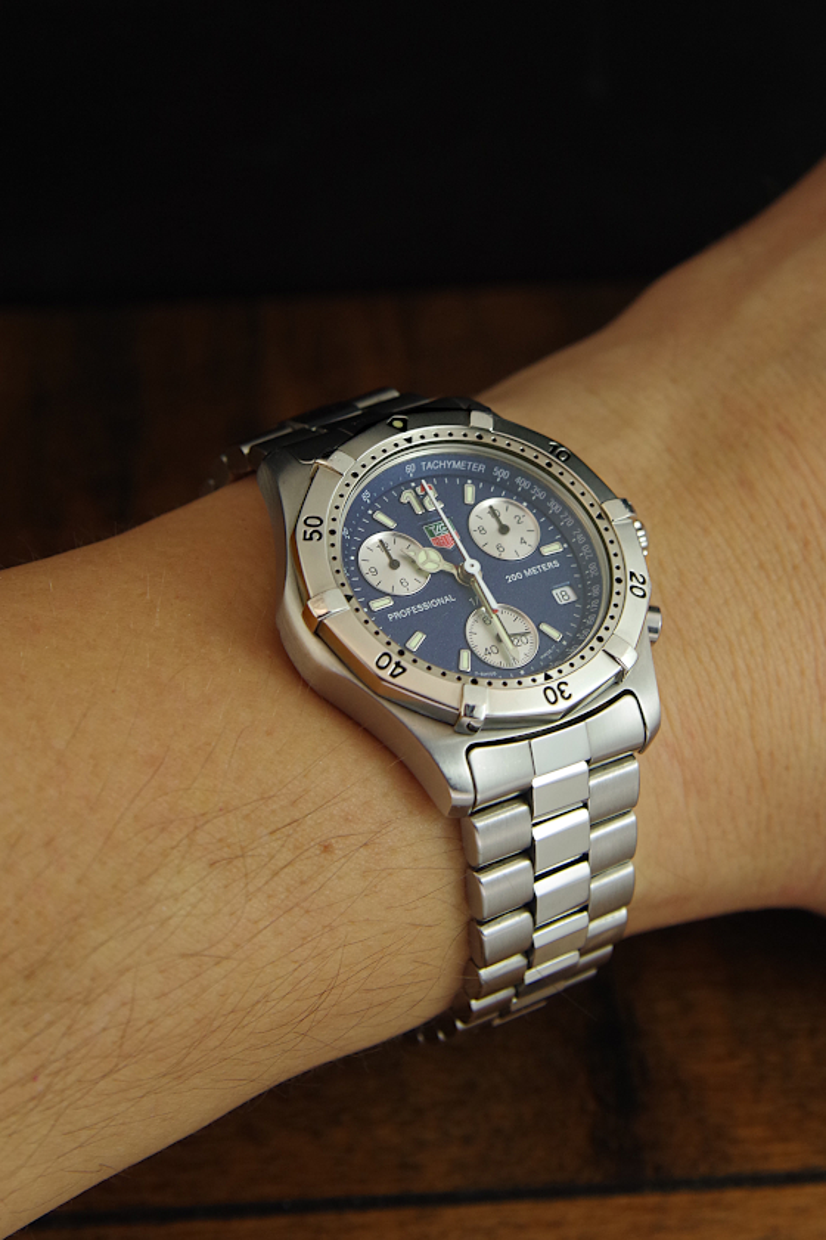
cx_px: 413
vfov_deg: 24.6
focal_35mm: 82
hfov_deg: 16.6
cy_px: 620
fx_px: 2839
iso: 500
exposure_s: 1/50
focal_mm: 55
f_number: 6.3
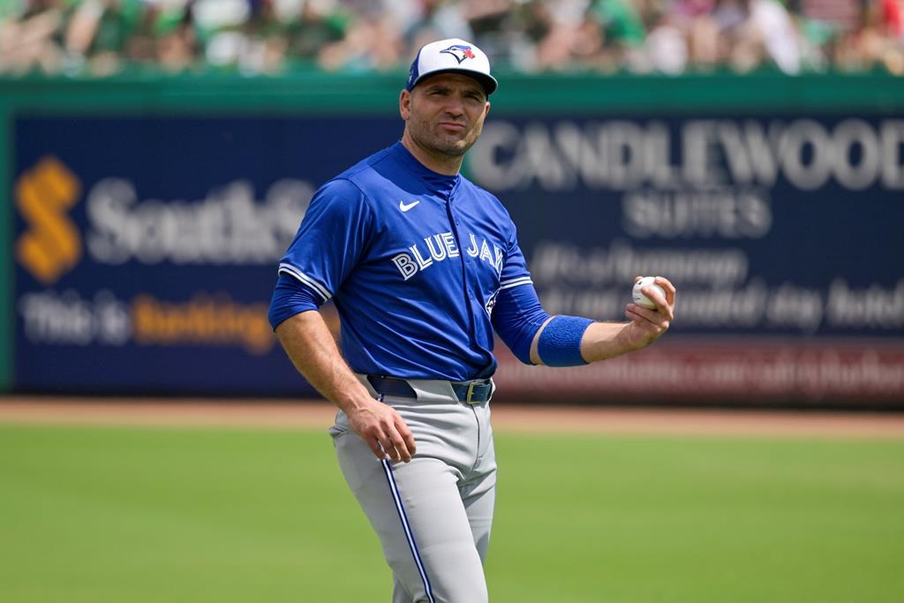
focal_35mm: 500
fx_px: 12556
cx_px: 452
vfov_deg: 2.8
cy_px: 302
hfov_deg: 4.1
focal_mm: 500
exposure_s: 1/5000
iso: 400
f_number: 5.6
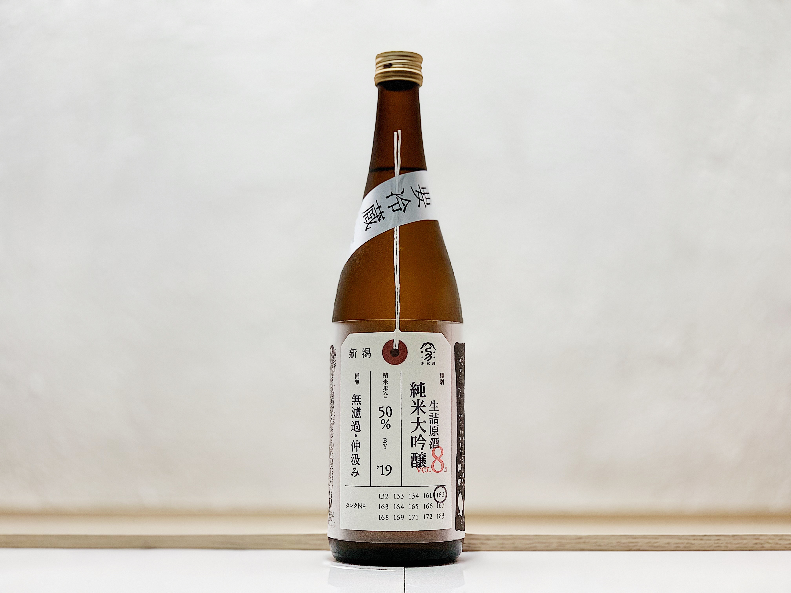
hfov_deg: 36.8
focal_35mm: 52
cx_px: 396
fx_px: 1188
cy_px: 296
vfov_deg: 28.0
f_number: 2.4
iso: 125
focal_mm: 6
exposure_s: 1/115
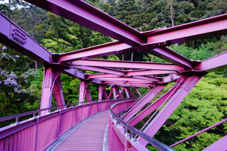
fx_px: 177
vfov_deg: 46.4
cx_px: 114
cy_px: 76
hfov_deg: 65.5
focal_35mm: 28
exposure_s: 1/30
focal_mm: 10.4
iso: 125
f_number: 1.8
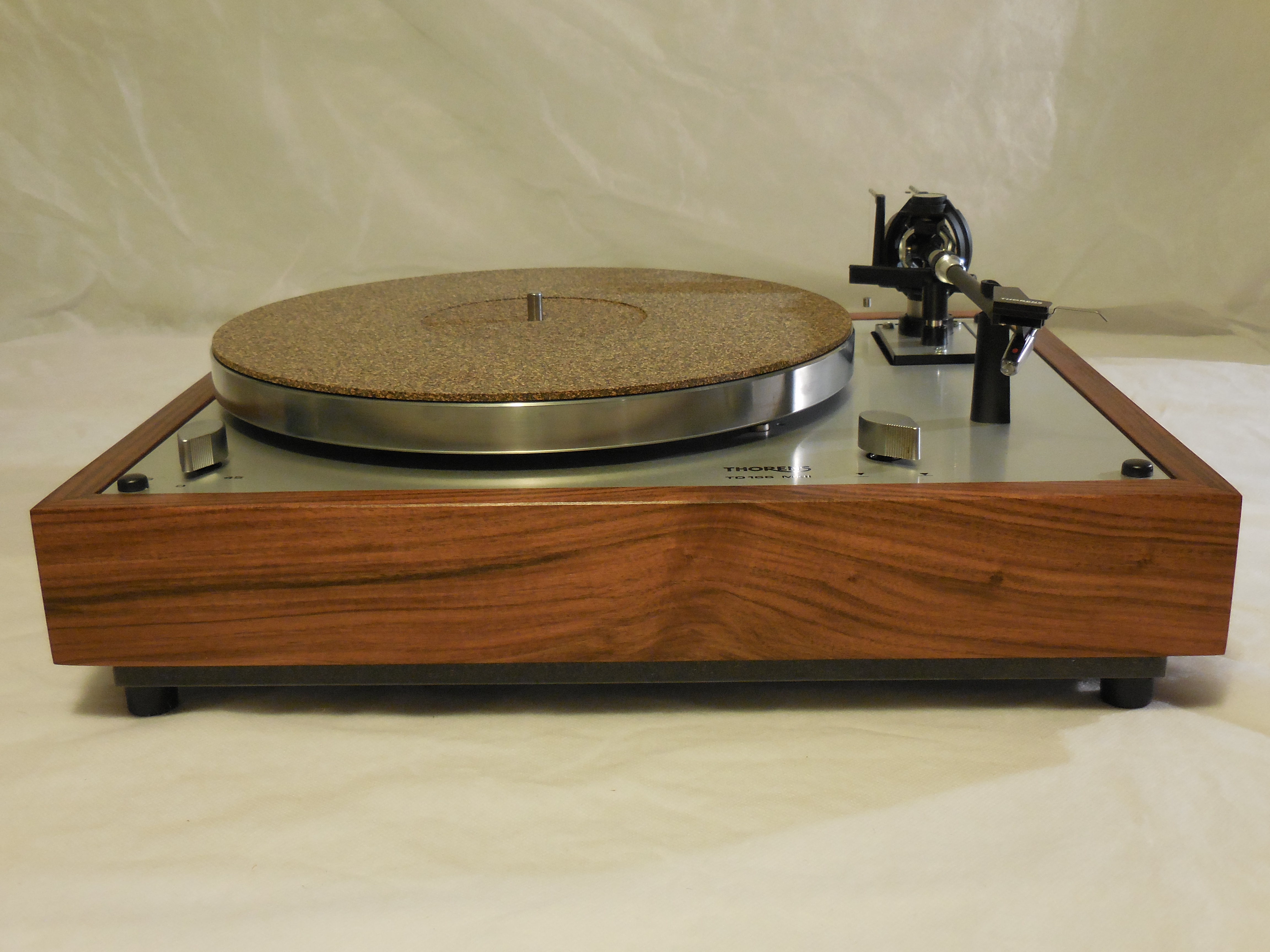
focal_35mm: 39
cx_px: 635
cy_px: 476
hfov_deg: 47.9
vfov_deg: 36.8
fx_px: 1431
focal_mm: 7
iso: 400
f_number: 3.9
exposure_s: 1/13
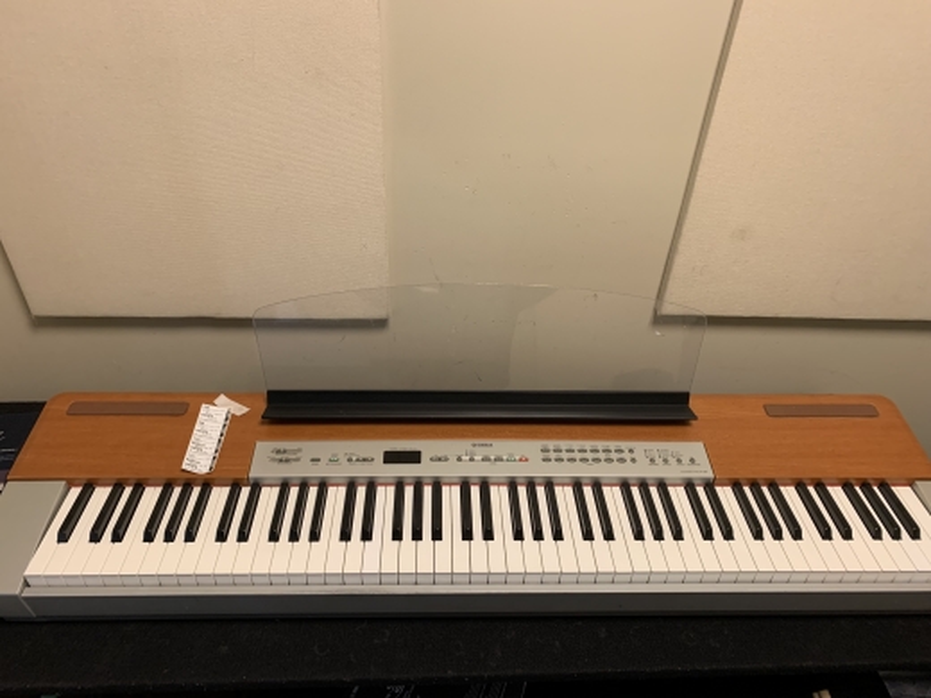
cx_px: 466
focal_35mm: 26
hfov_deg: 67.3
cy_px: 349
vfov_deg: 53.1
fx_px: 699
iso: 200
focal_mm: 4.25
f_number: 1.8
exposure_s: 1/60
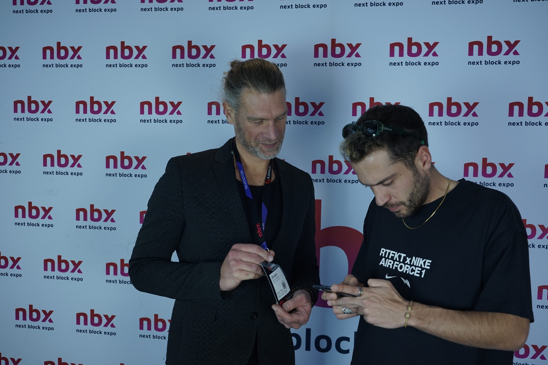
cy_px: 182
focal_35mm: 36
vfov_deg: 36.9
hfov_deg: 53.1
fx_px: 548
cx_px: 274
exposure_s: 1/80
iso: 640
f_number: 4.5
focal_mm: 36
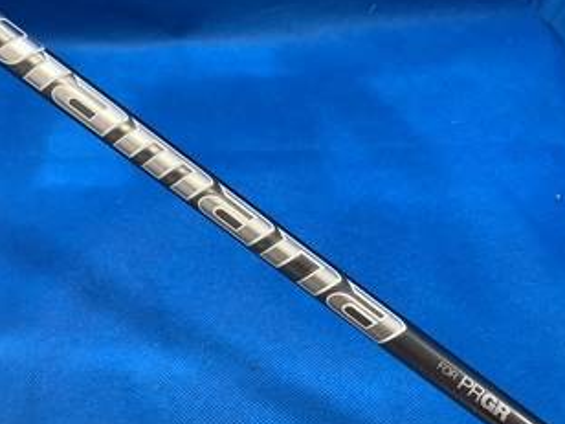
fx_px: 881
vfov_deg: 27.0
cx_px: 231
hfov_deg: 35.4
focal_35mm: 54
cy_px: 224
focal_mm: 4.25
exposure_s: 1/60
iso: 100
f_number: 1.8
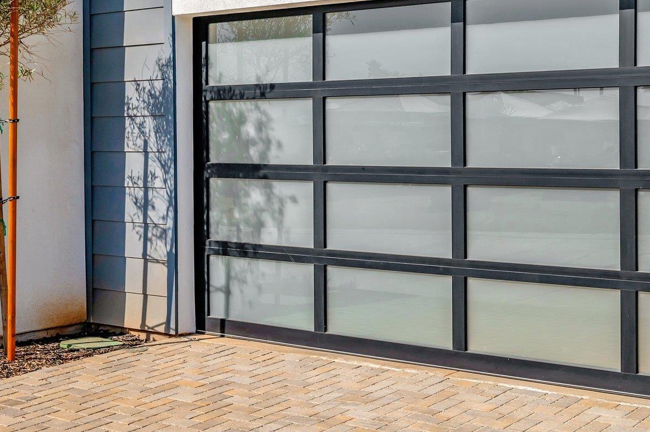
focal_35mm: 52
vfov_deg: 25.5
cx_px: 459
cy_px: 80
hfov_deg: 37.6
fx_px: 938
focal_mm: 30
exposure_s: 1/2000
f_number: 8
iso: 400
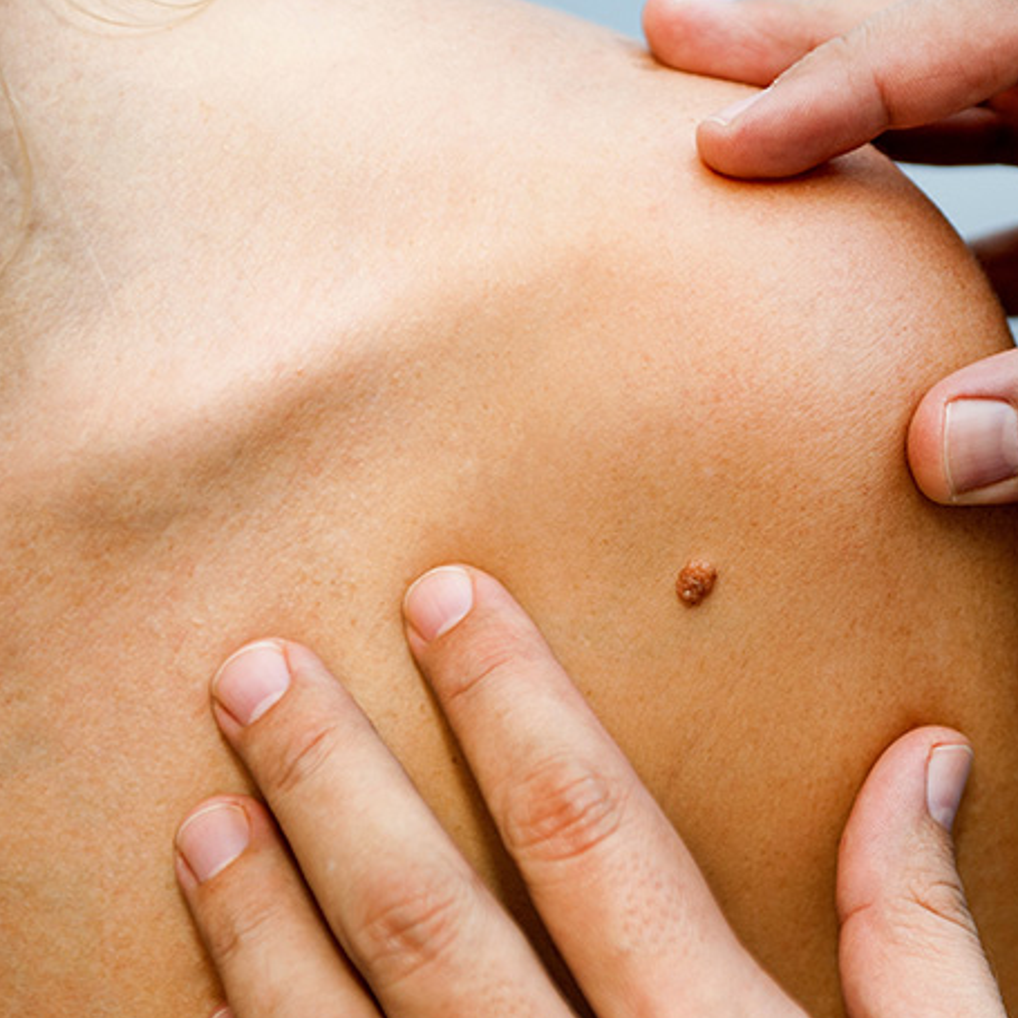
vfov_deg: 18.5
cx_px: 964
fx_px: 3128
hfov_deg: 18.1
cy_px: 538
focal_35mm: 94
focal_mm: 56
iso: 400
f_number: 3.5
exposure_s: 1/60
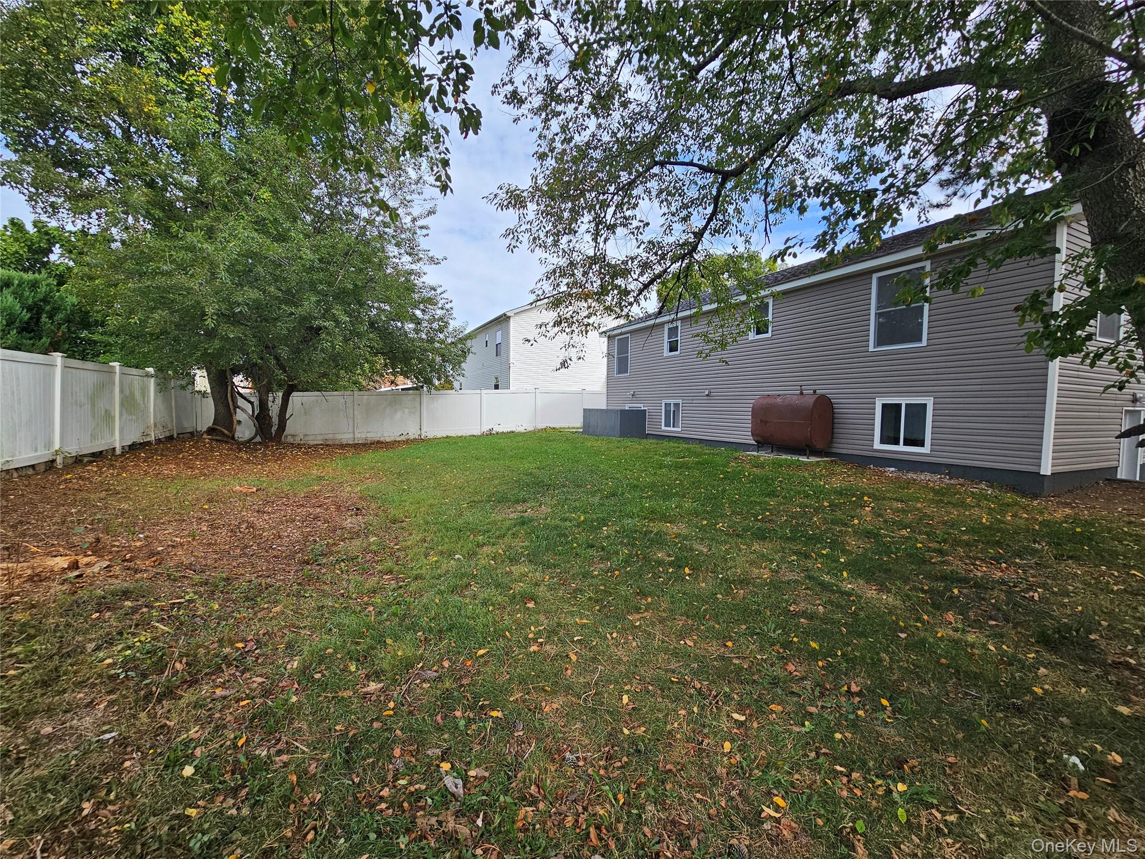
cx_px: 572
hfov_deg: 106.2
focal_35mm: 13
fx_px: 430
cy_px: 430
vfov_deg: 89.9
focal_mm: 2.2
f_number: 2.2
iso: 50
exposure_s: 1/854
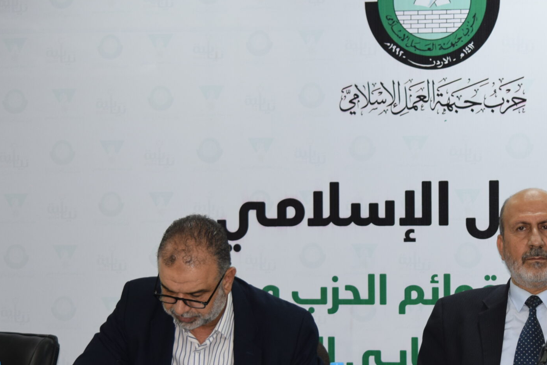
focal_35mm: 187
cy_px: 261
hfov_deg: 10.9
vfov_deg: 7.3
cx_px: 491
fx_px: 2842
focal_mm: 68
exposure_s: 1/100
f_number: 5
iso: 400
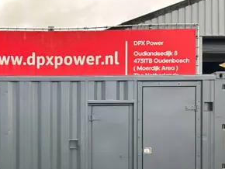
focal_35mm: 43
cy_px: 128
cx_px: 51
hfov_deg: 42.2
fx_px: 280
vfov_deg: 33.0
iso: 50
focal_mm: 5.7
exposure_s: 1/312
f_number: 1.5
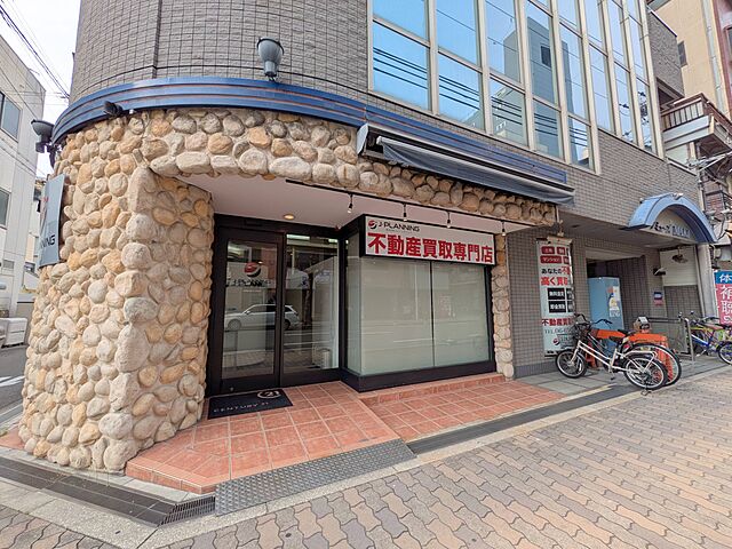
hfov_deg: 102.1
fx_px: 296
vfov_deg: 85.7
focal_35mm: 14
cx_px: 366
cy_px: 274
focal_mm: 1.83
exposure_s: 1/1174
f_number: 2.2
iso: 51
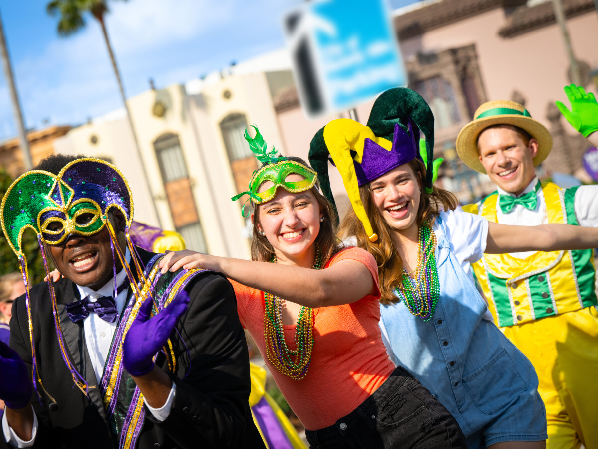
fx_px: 2073
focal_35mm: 120
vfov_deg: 12.3
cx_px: 263
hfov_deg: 16.4
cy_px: 225
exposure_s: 1/1000
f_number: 6.3
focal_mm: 110
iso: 200
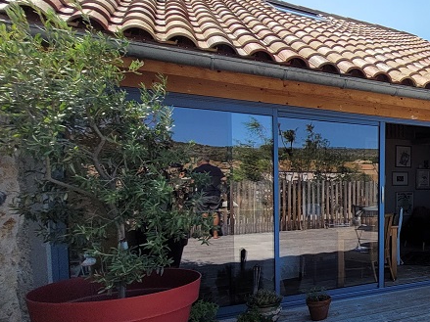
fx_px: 397
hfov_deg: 42.6
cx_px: 488
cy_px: 197
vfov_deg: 43.9
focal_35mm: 32
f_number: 2.2
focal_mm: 1.74
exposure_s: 1/1576
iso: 40
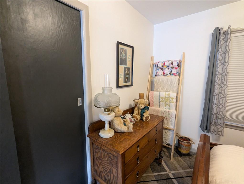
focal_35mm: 16
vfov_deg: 78.2
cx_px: 122
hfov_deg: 94.4
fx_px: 113
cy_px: 92
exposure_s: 1/30
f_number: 2.2
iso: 443
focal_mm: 2.35
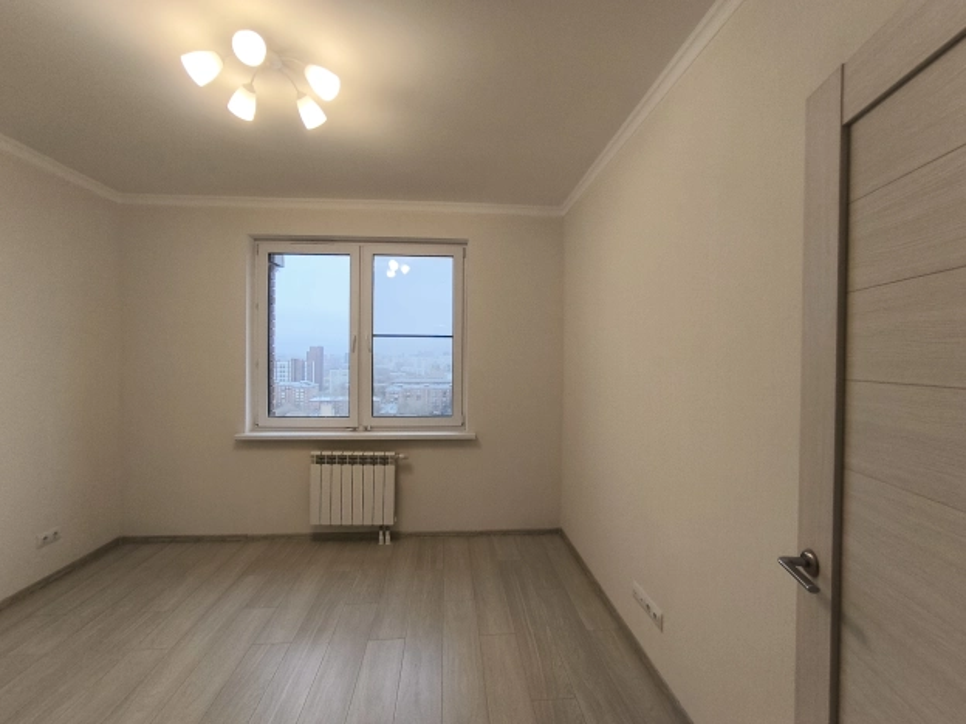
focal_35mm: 16
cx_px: 483
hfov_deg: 94.5
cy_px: 362
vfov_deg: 78.1
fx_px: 446
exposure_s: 1/100
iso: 100
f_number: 2.2
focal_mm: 1.65
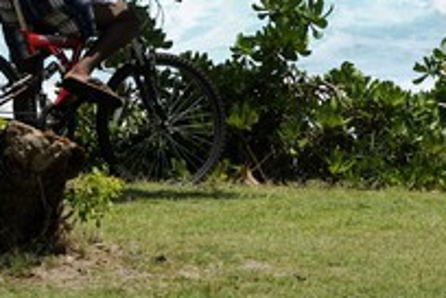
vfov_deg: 3.3
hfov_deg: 5.0
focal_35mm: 411
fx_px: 5091
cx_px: 260
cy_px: 28
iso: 200
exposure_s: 1/400
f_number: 10
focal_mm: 200
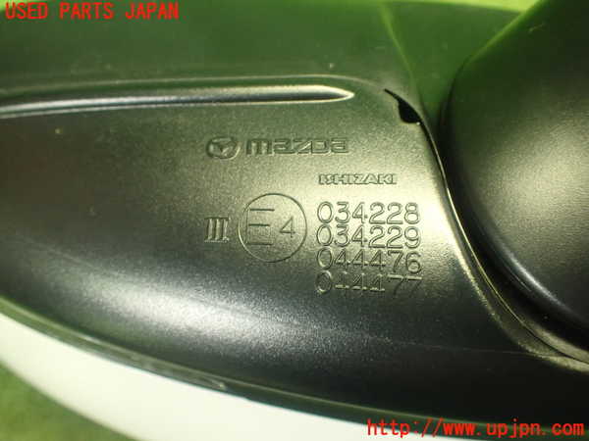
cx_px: 294
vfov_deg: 46.8
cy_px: 220
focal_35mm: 30
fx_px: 510
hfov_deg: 60.0
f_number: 2.3
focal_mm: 5.4
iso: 800
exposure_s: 1/50
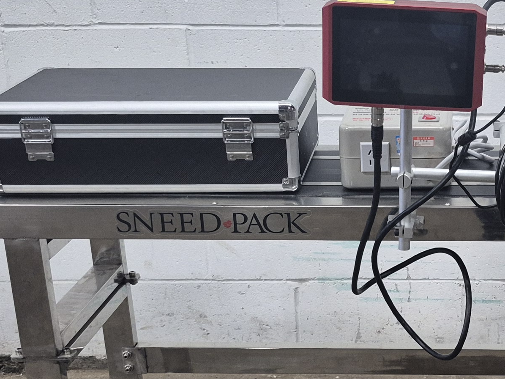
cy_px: 258
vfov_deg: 19.1
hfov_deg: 24.6
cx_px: 452
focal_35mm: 77
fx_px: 1123
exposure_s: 1/120
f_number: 1.8
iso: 250
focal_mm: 5.4
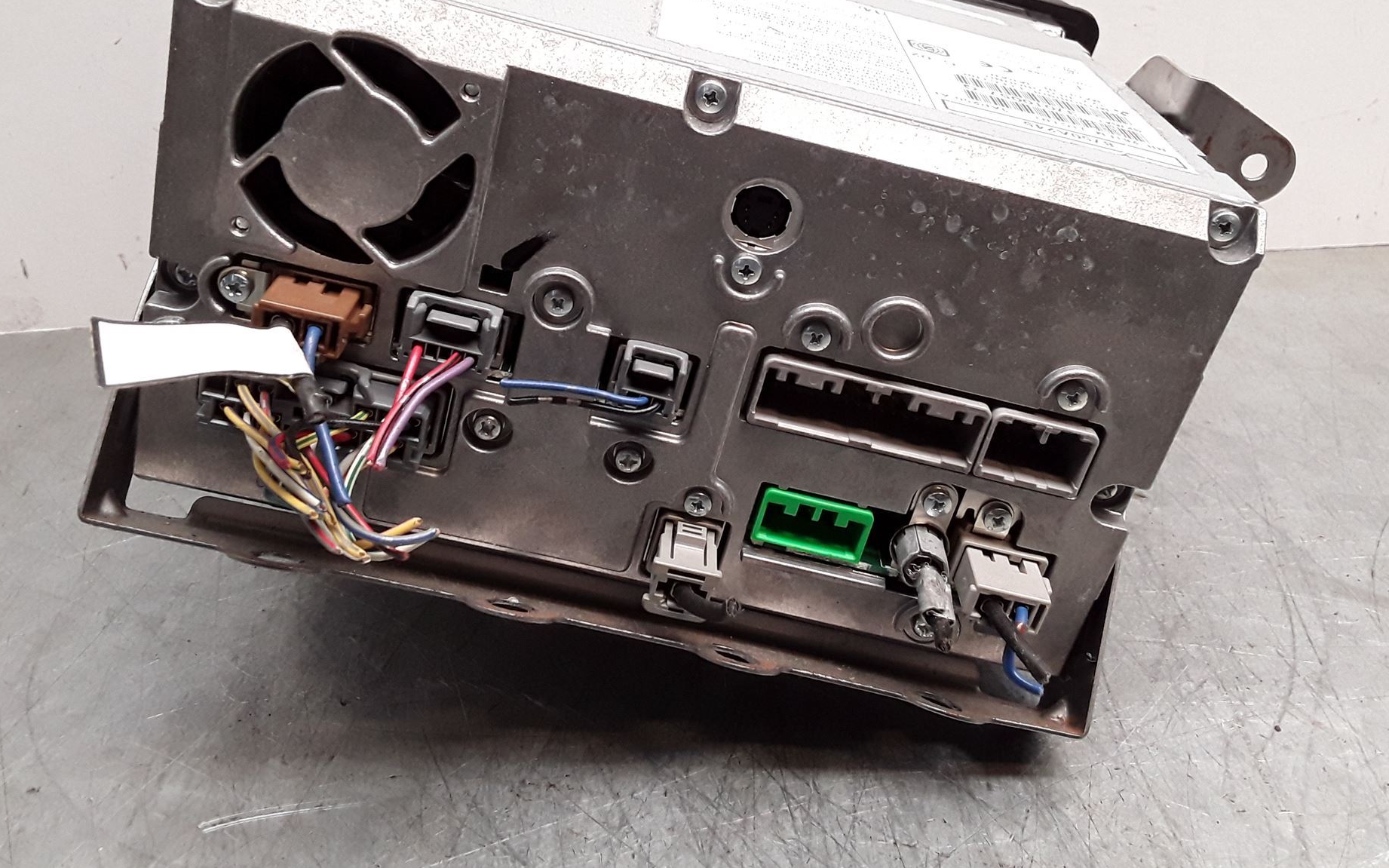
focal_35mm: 33
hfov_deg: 58.1
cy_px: 297
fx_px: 1249
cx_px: 689
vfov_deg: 37.9
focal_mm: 2.91
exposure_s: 1/100
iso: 100
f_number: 1.9
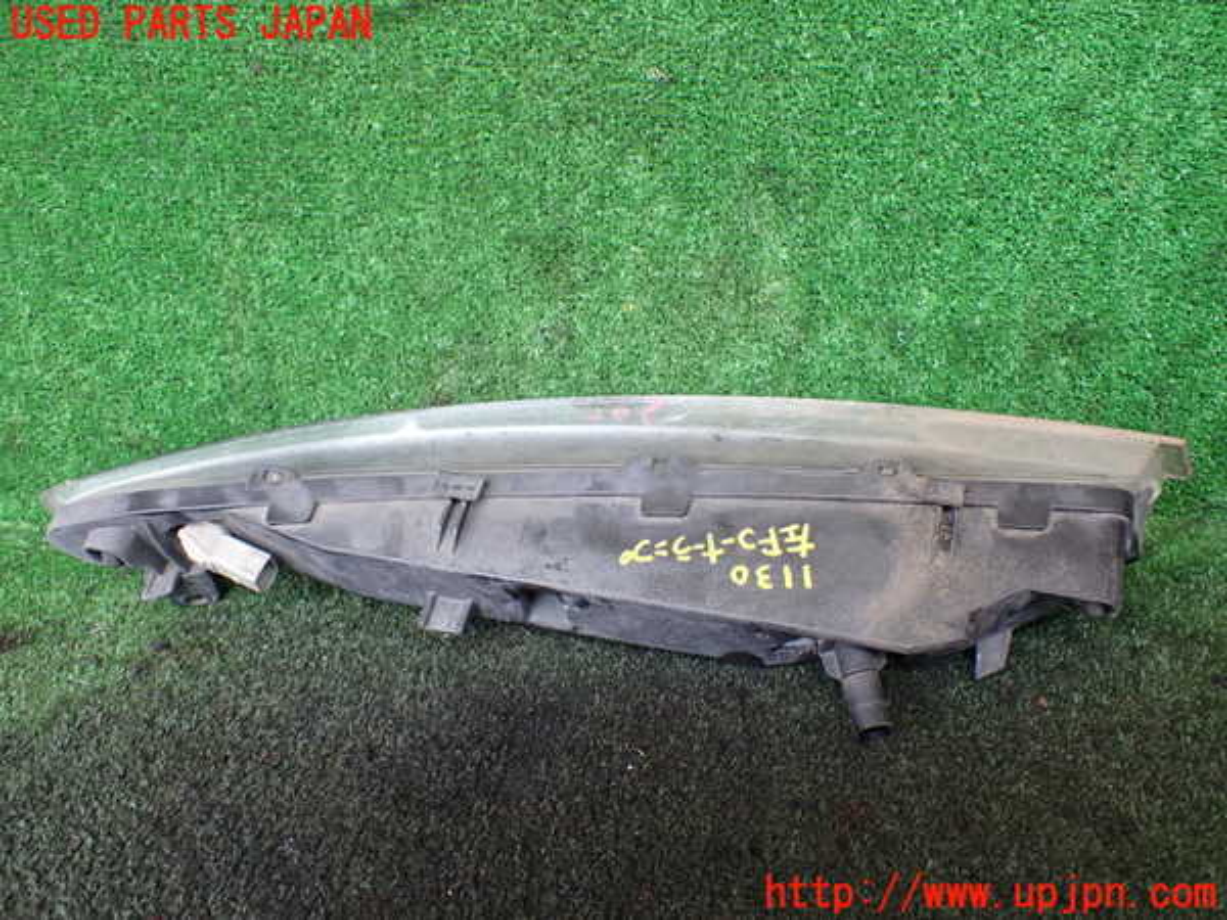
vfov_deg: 46.8
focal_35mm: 30
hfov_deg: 60.0
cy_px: 460
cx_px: 614
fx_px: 1063
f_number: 2.3
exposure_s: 1/125
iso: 200
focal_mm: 5.4
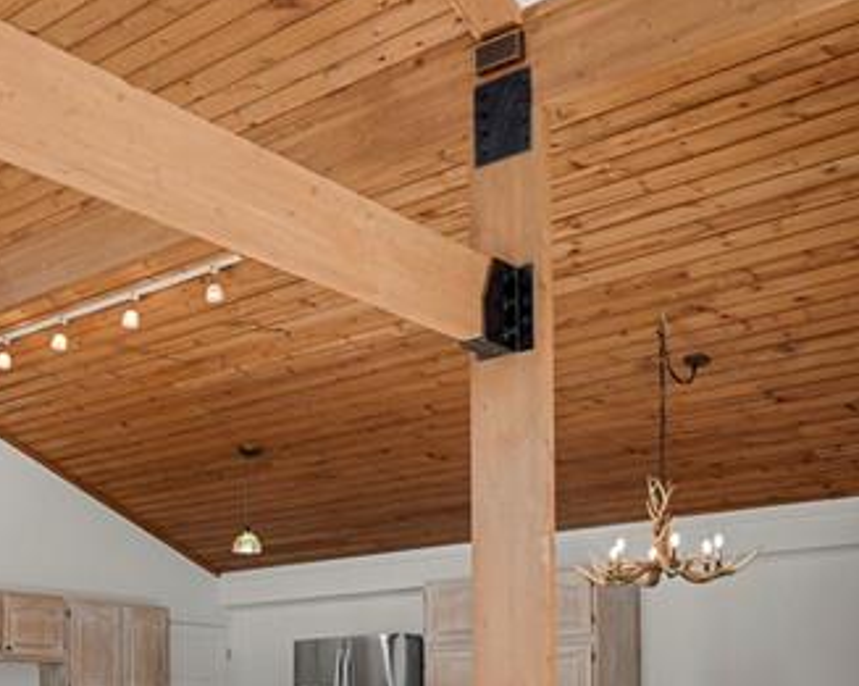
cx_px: 63
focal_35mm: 50
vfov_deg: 27.7
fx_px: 1270
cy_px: 746
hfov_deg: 34.9
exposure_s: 1/2.5
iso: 250
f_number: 8
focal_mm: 17
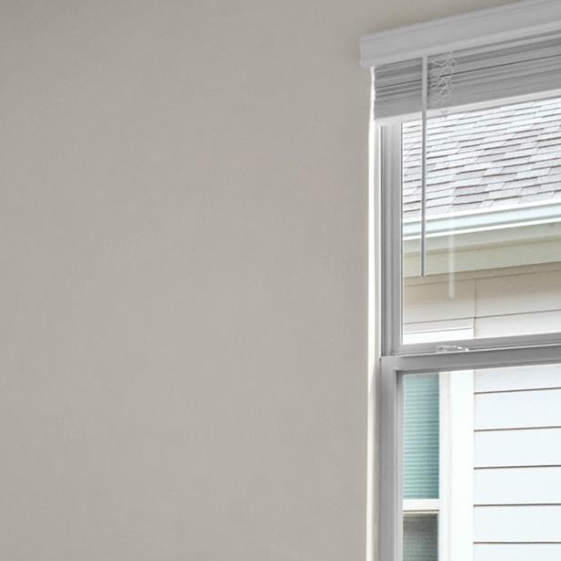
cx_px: -96
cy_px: 543
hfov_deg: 23.4
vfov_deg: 24.4
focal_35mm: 68
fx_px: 1247
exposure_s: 1/3
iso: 3200
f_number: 16
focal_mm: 16
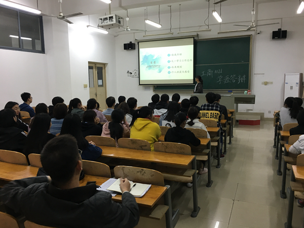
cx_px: 152
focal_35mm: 29
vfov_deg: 48.2
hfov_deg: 61.7
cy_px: 114
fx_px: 255
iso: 100
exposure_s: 1/33
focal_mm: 4.15
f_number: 2.2
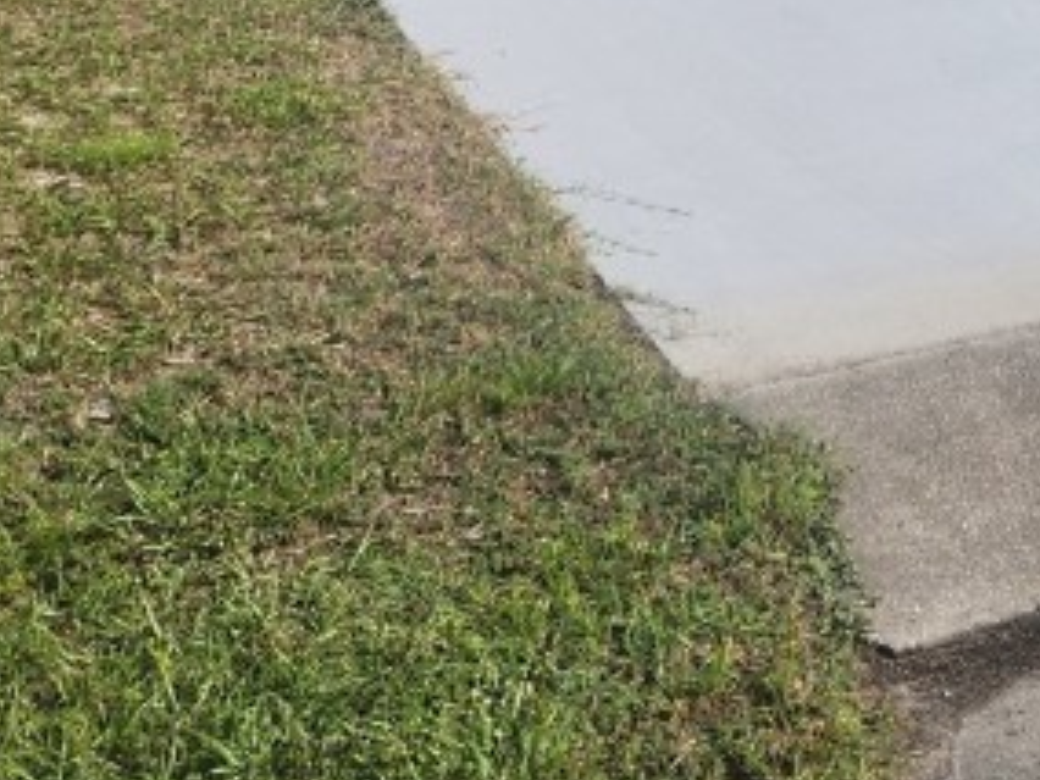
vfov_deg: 15.4
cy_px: -615
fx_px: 2494
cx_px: 1011
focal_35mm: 83
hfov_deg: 22.7
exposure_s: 1/1228
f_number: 1.8
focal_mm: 5.4
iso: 20
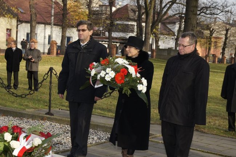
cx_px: 118
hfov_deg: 27.0
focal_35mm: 75
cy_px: 78
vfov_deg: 18.1
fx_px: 491
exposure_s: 1/160
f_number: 9
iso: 200
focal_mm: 50
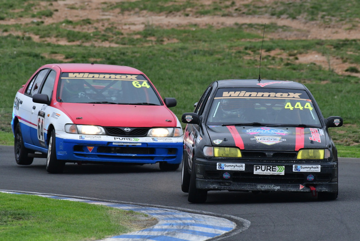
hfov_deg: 2.7
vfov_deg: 1.8
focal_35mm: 750
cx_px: 180
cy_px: 120
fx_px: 7502
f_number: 10
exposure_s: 1/640
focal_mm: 500
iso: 2000
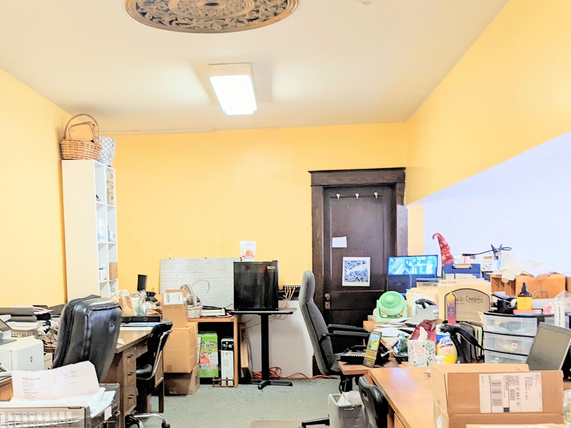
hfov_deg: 42.6
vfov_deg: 32.4
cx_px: 208
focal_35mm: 44
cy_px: 305
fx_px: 726
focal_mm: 4.44
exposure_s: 1/30
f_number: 1.8
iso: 126
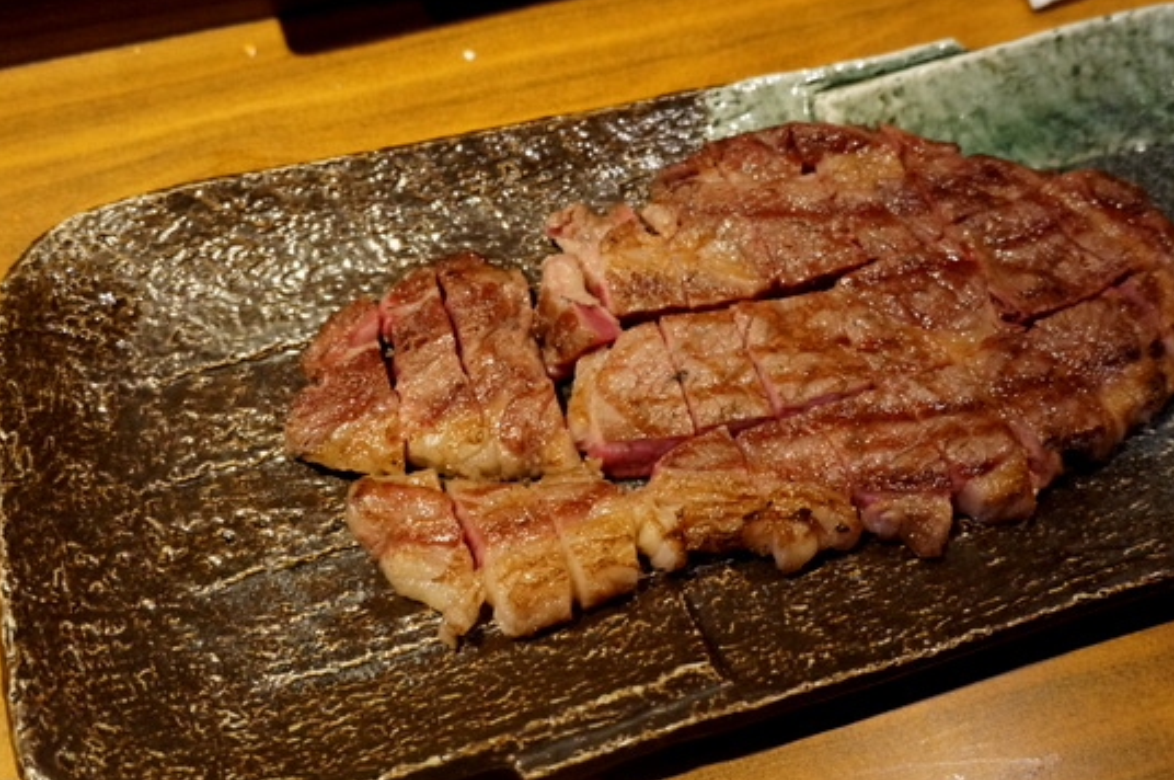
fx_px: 1225
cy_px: 398
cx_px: 694
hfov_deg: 50.9
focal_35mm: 38
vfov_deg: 35.3
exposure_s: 1/15
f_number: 4
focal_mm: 21
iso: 3200
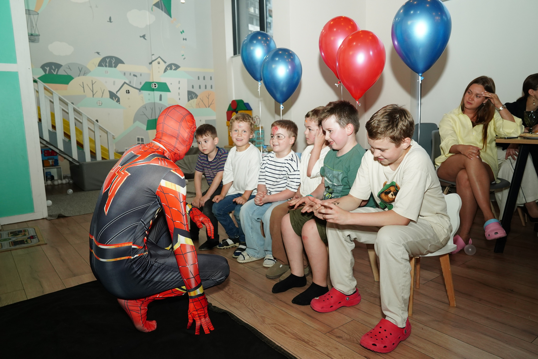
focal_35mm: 26
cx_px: 269
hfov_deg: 69.4
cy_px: 180
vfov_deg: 49.6
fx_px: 389
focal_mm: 26
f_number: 5.6
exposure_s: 1/200
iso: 2000
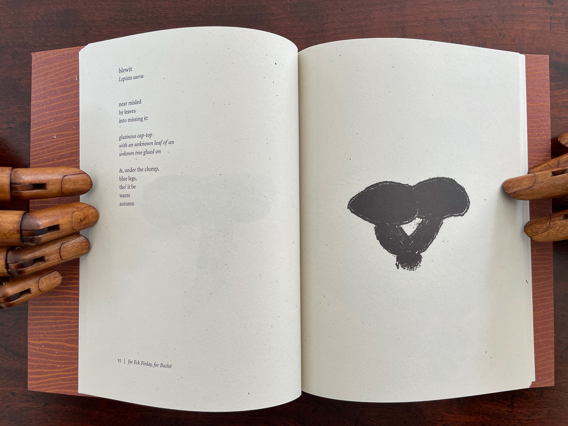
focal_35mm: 27
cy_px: 221
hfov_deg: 65.3
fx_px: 443
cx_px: 288
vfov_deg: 51.3
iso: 50
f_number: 1.6
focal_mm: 4.2
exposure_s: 1/121
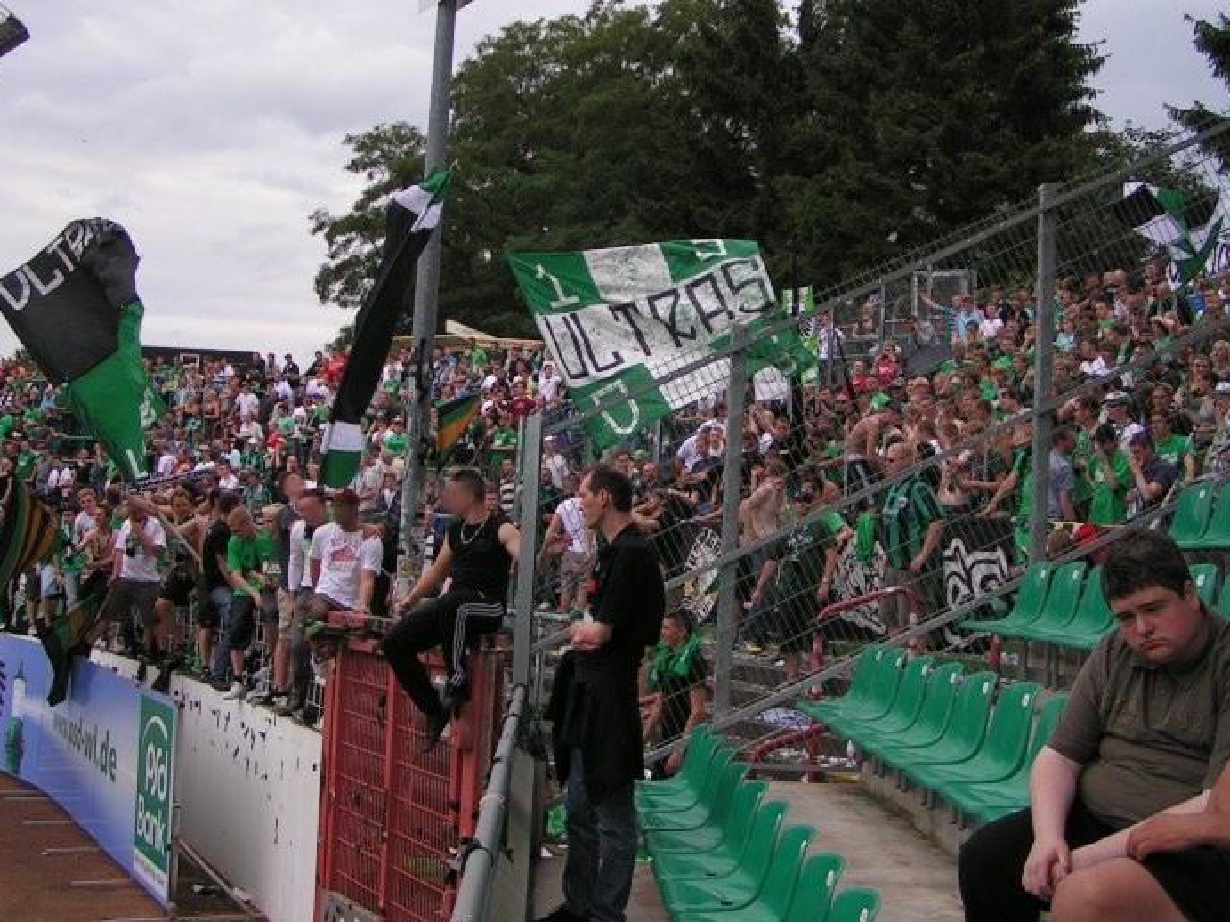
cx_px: 600
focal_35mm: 44
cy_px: 392
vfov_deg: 32.8
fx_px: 1563
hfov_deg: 42.9
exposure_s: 1/640
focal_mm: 5.8
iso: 50
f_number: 2.8
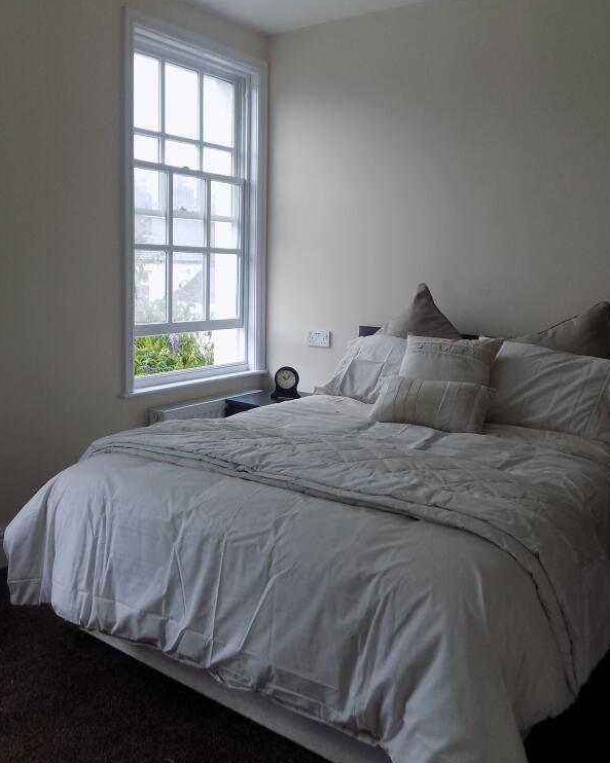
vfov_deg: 57.2
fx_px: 700
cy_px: 371
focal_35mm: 31
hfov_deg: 46.7
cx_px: 227
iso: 80
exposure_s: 1/30
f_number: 3.1
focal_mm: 4
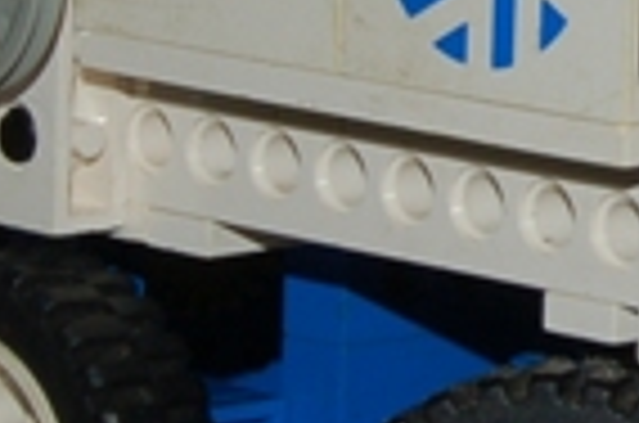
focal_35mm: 305
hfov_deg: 6.7
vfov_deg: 4.5
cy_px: -122
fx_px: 5402
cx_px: 886
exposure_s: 1/60
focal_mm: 32
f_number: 16
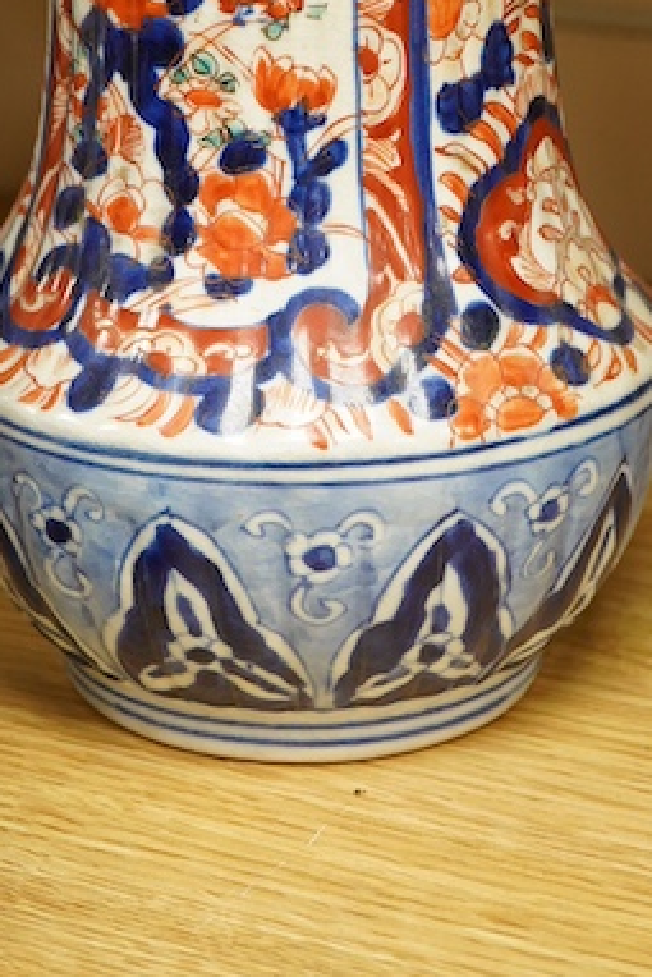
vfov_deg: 19.0
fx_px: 2877
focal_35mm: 106
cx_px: 343
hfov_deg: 12.9
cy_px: 166
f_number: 5.6
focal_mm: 30
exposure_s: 1/125
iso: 1250
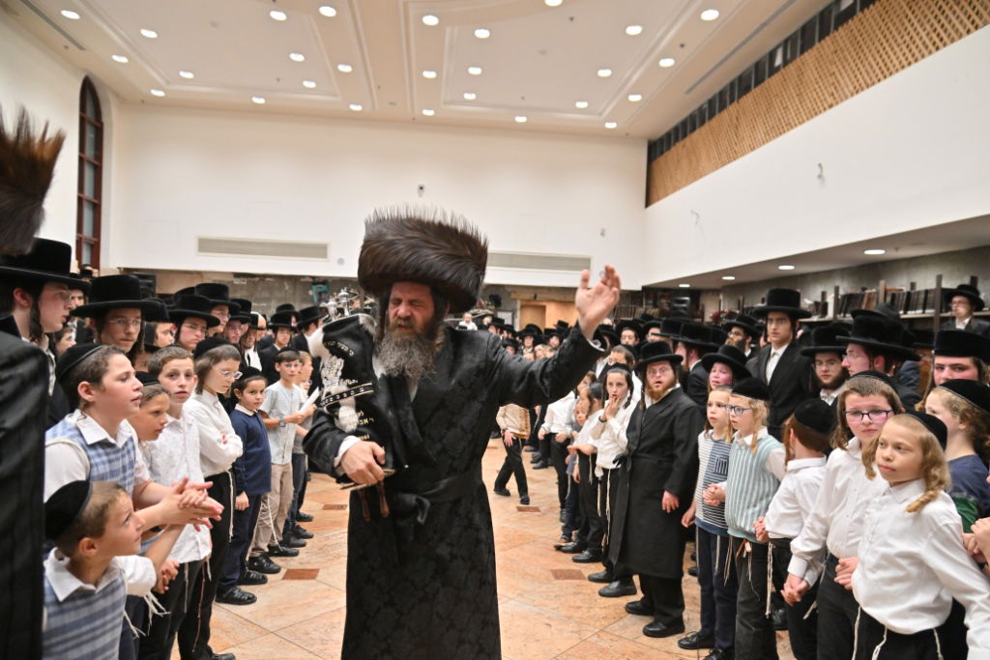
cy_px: 330
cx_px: 495
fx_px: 660
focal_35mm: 24
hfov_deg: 73.7
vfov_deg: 53.1
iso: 1000
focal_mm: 24
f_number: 4
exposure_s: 1/200
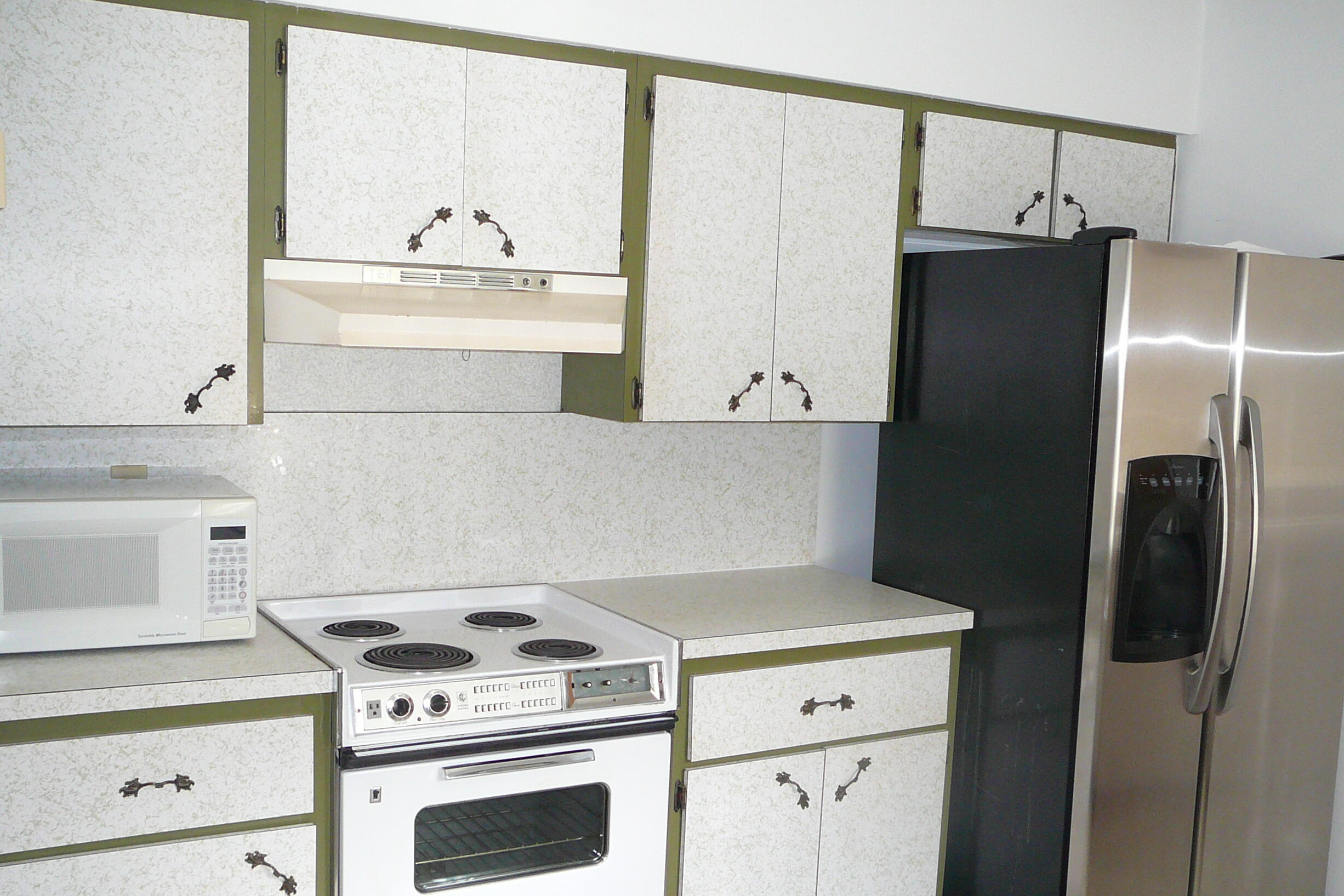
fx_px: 1419
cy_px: 525
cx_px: 684
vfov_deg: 35.0
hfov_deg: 50.7
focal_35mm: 38
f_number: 2.8
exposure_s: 1/30
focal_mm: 5.2
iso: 160
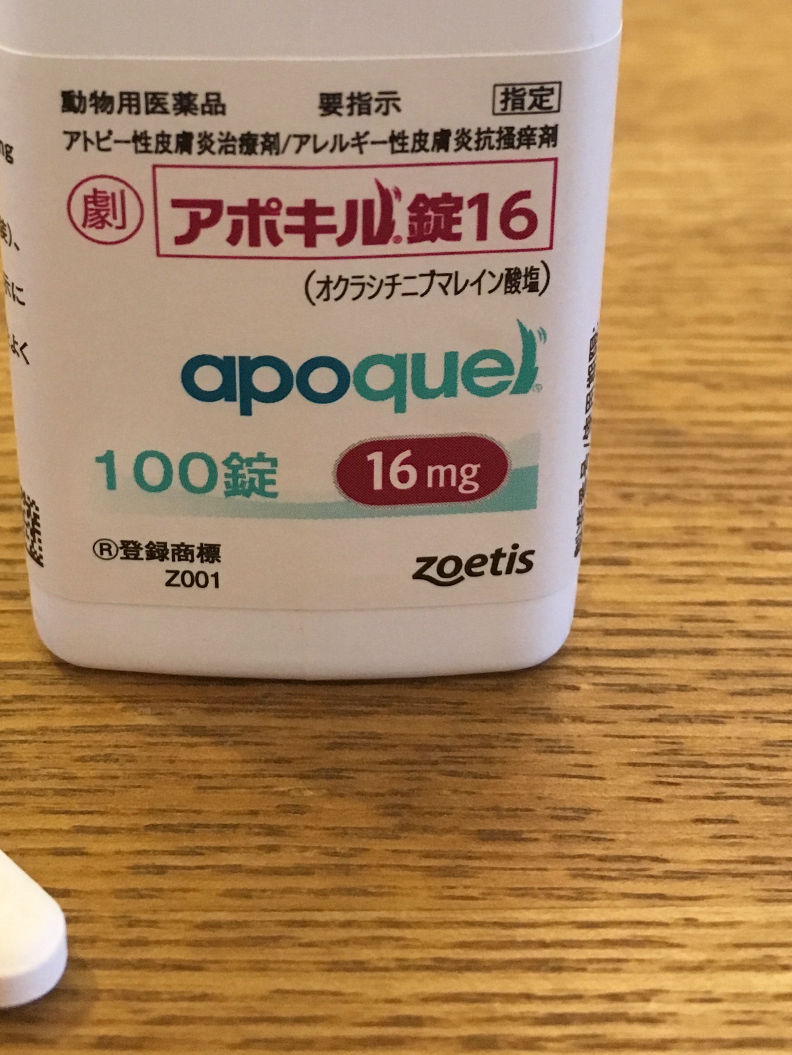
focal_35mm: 54
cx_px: 280
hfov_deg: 26.9
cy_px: 157
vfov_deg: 34.1
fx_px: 1647
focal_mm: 4.15
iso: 200
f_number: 2.2
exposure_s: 1/17
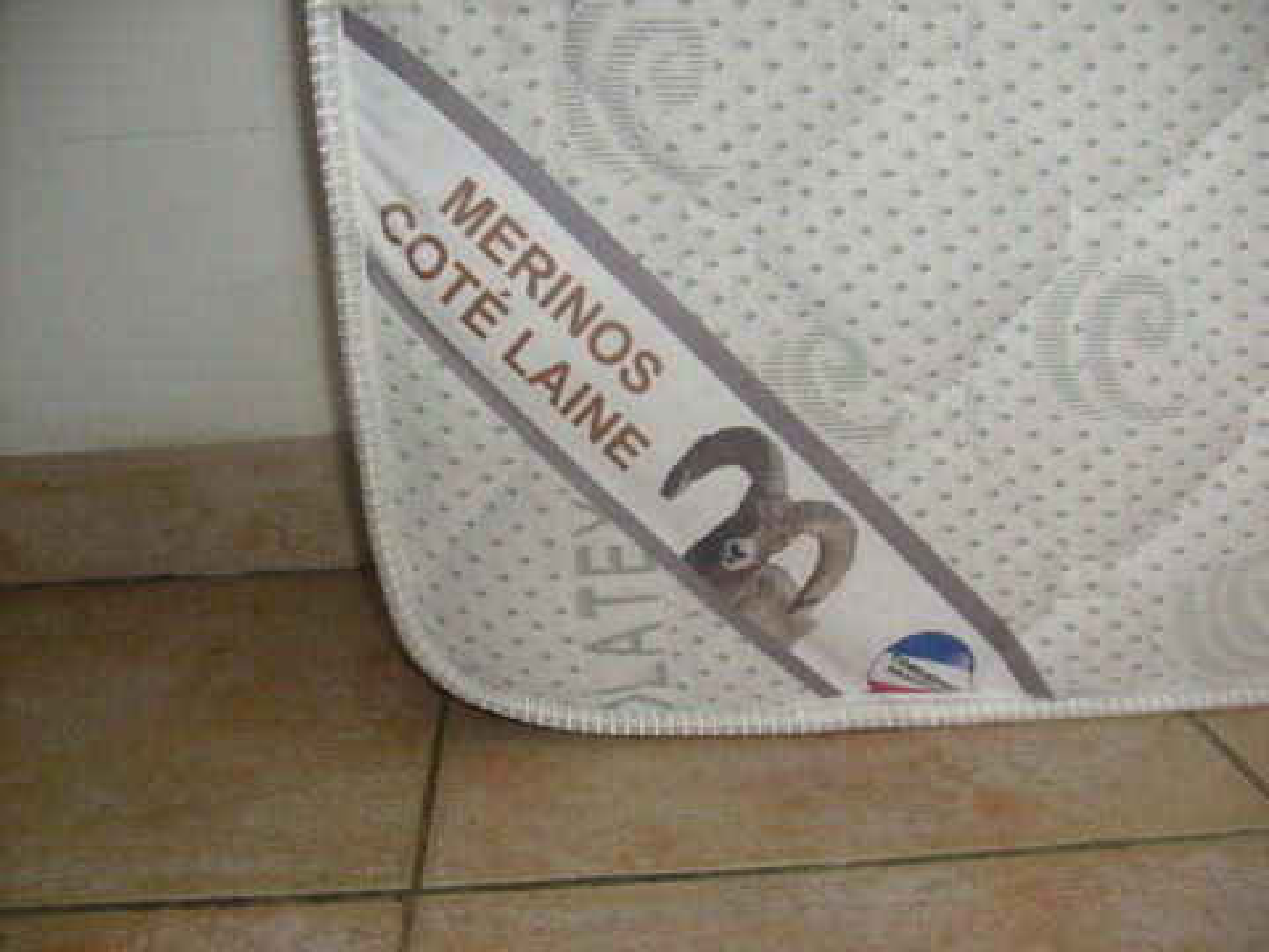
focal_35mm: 35
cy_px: 476
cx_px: 634
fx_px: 1283
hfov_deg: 52.6
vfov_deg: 40.7
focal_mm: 5.8
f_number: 2.8
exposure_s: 1/45
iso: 100
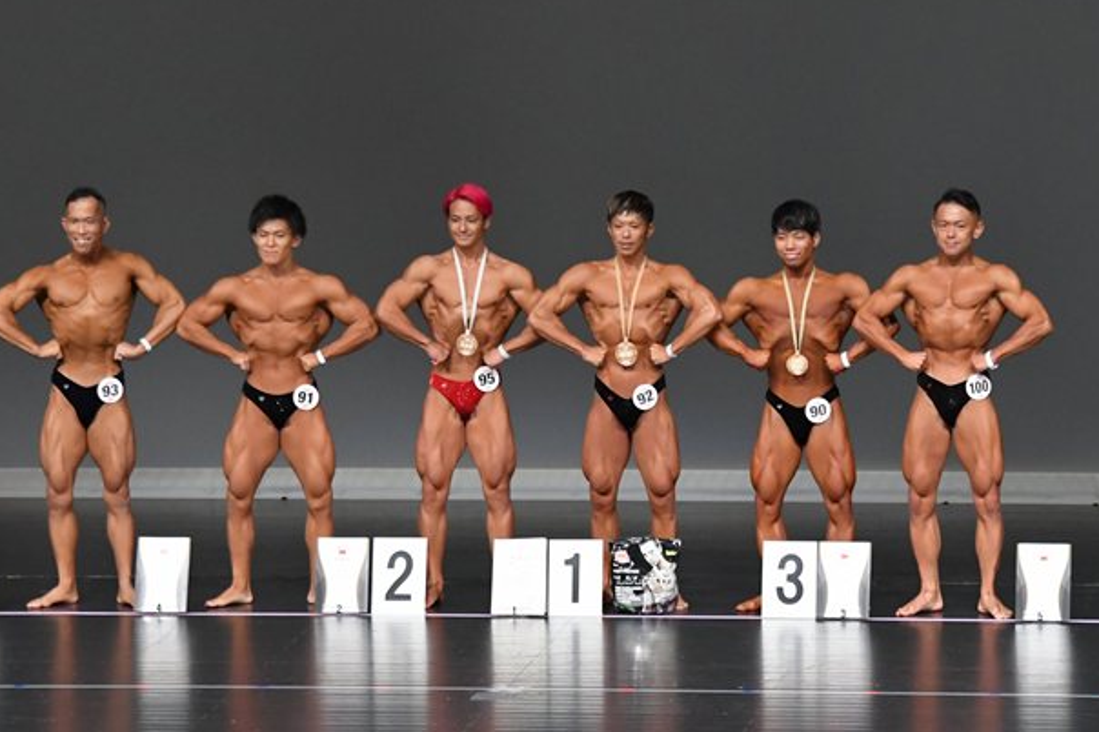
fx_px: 7902
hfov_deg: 8.0
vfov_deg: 5.3
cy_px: 359
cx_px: 632
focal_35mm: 259
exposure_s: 1/400
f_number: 5.6
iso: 5000
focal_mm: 135
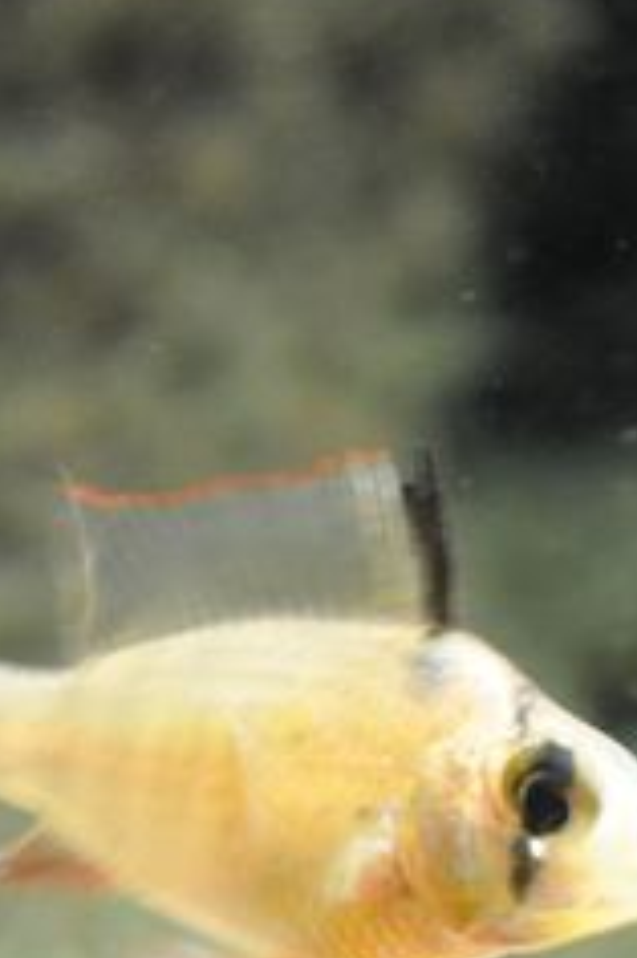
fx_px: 12772
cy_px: 783
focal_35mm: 481
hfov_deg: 2.9
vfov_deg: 4.3
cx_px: 475
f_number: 5.6
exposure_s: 1/13
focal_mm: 105
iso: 1600
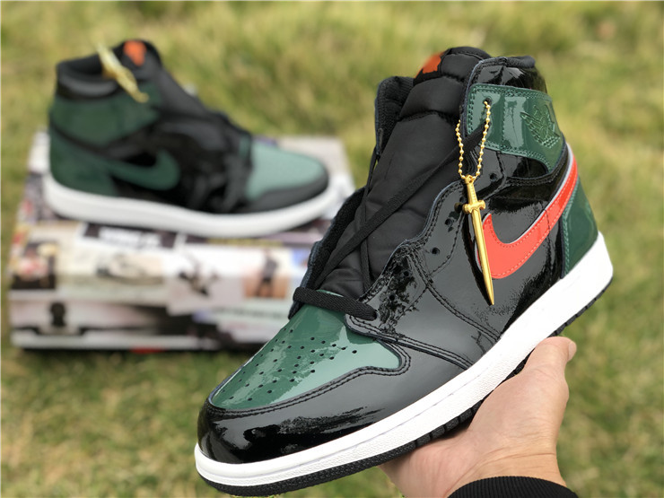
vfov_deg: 28.0
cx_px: 332
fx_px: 997
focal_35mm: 52
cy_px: 249
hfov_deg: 36.8
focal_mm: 6
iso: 16
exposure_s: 1/116
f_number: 2.4
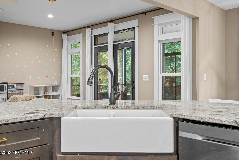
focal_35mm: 35
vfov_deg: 37.9
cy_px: 80
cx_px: 120
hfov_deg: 54.4
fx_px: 232
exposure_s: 4
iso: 400
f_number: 8
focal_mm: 35
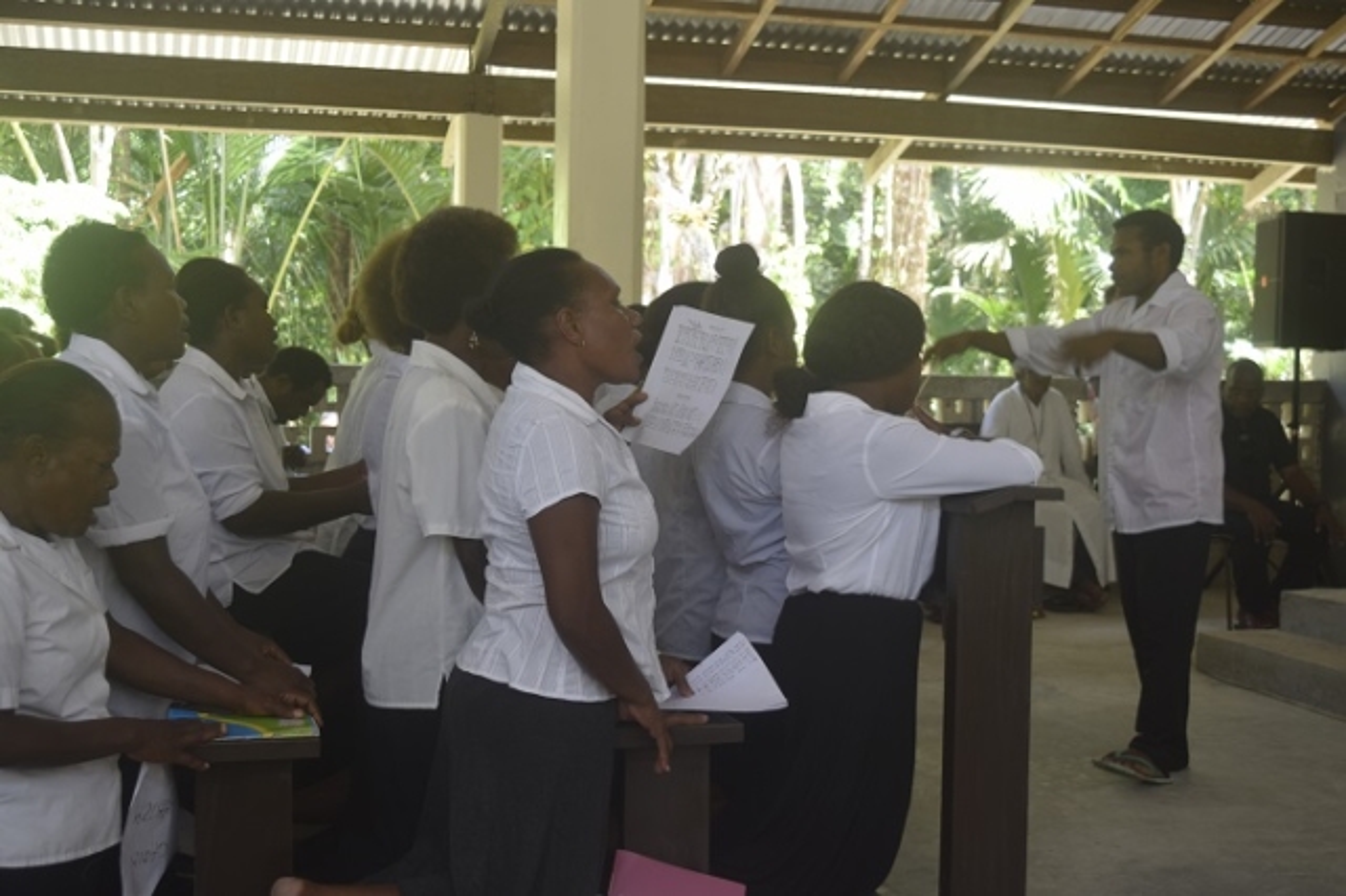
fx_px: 1794
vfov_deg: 28.0
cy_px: 448
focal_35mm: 48
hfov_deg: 41.1
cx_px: 673
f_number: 5.6
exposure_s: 1/125
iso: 400
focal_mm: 32
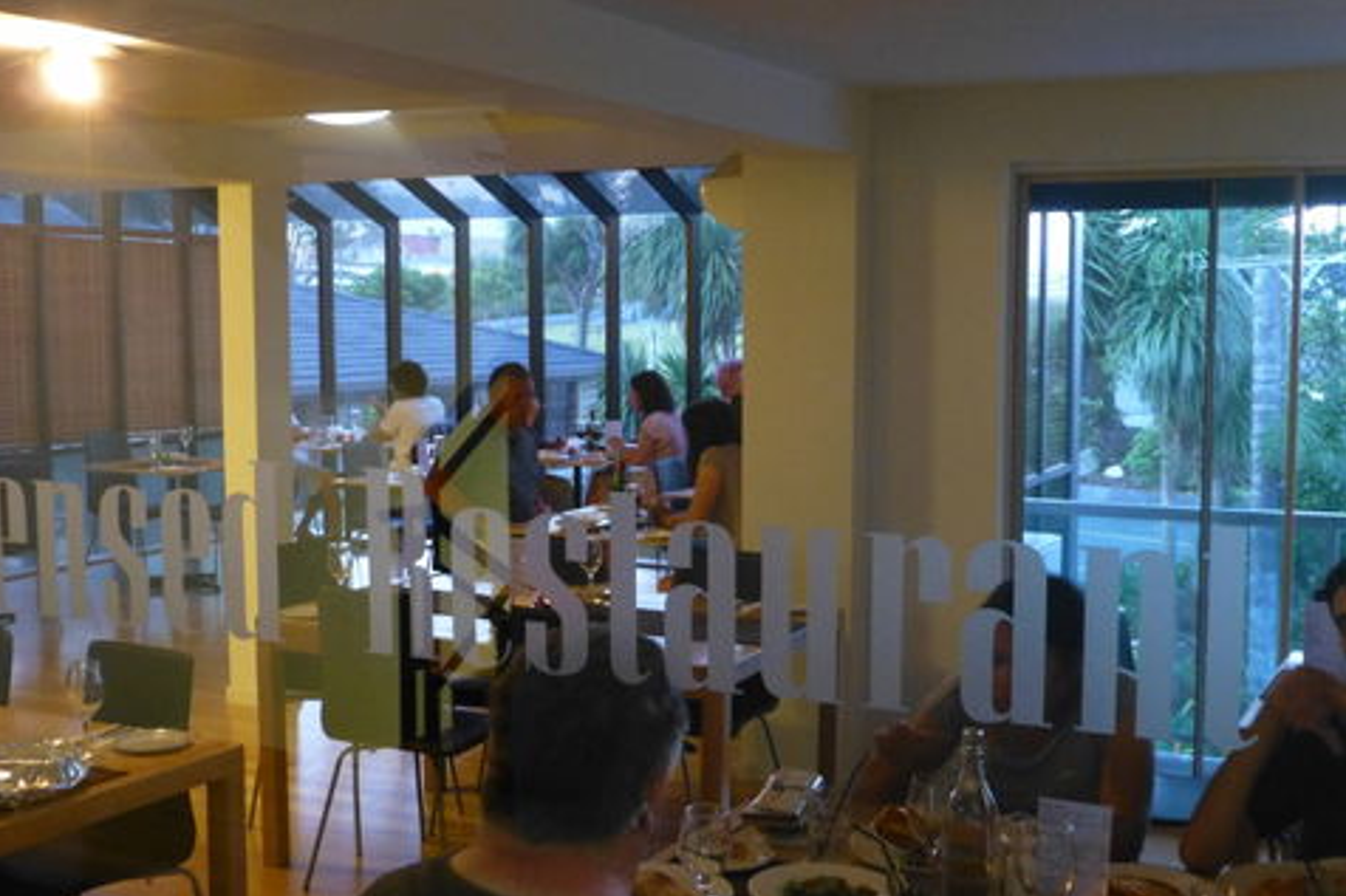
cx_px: 670
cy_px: 483
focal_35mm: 43
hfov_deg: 45.4
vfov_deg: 31.2
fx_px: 1607
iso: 800
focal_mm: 7.4
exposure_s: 1/8
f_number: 3.9
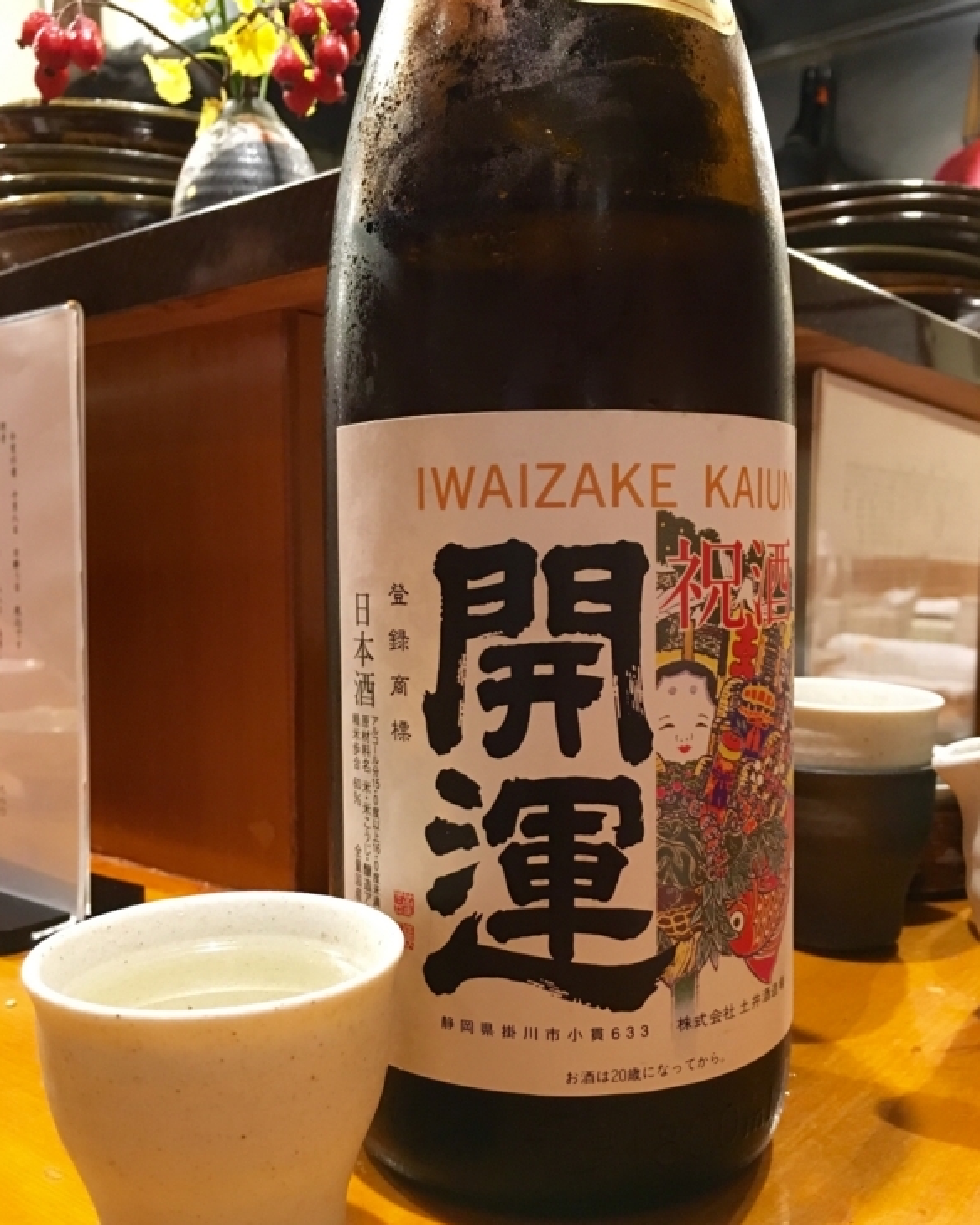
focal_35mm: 31
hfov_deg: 47.1
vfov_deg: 57.2
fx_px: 1124
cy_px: 628
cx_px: 482
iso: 200
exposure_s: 1/20
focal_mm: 4.15
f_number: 2.2
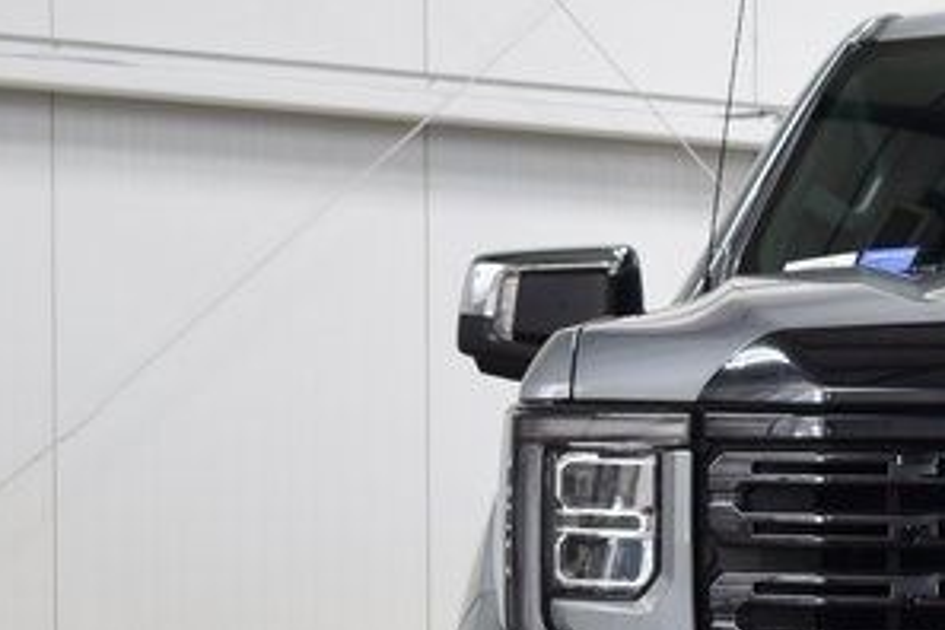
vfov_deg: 7.6
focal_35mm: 181
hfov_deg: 11.0
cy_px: 667
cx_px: 1336
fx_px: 4744
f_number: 6.3
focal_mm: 35
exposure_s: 1/15
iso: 400
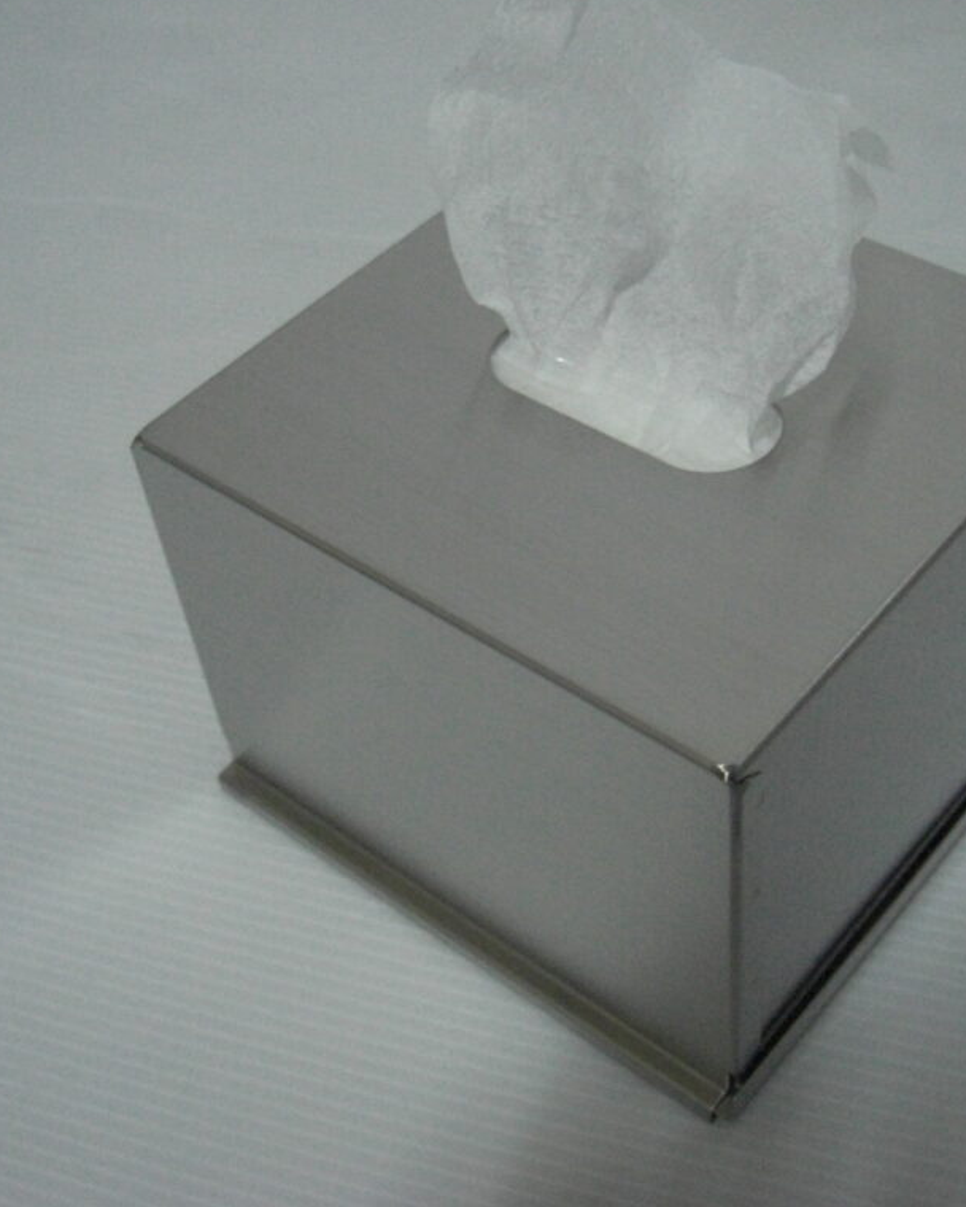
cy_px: 599
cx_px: 542
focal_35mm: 50
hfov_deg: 30.2
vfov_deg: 37.3
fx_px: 1787
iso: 800
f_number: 2.8
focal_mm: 7.9
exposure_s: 1/80
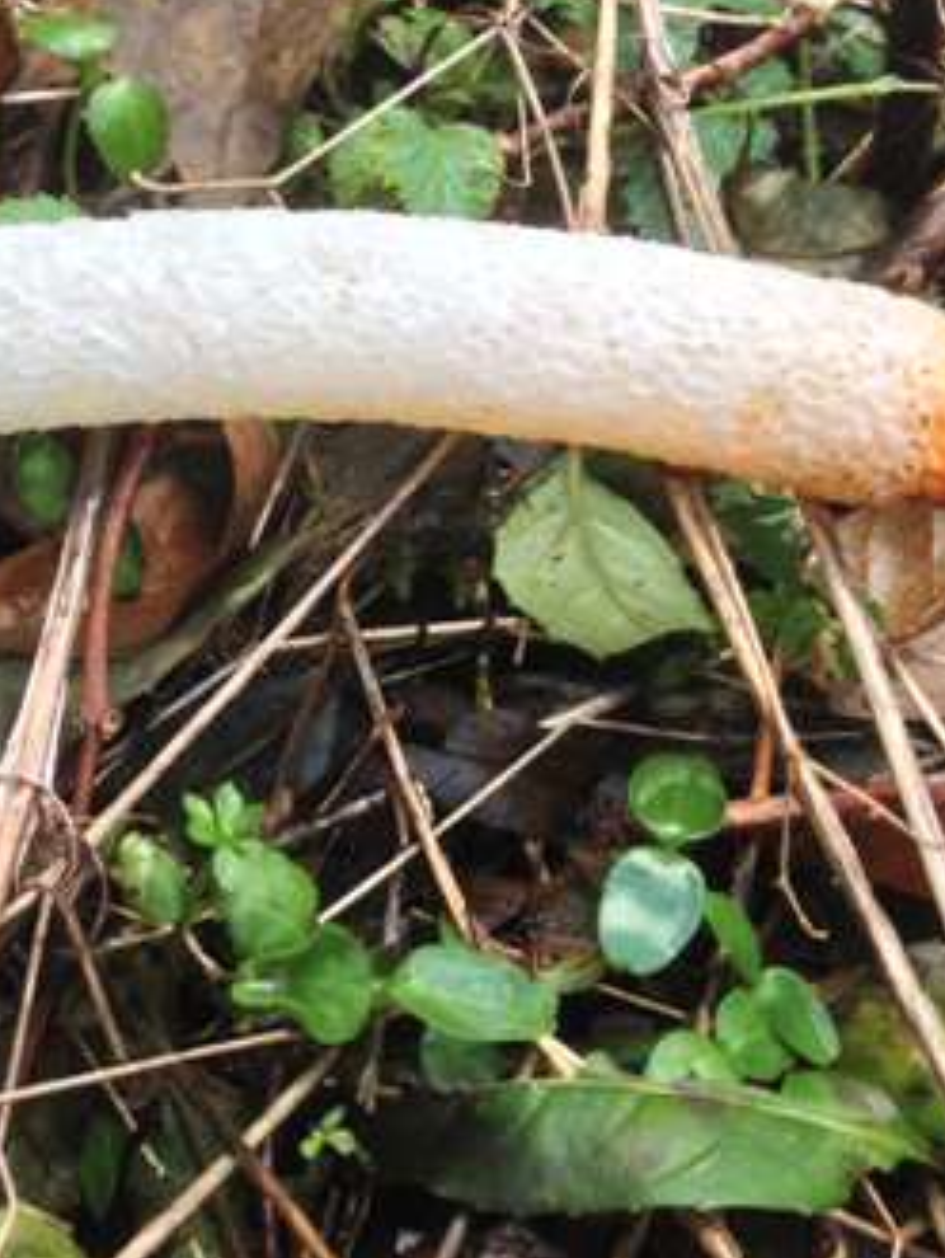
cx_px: 309
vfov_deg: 32.1
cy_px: 499
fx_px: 2181
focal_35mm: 60
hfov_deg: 24.3
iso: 64
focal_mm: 4.12
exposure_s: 1/60
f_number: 2.4
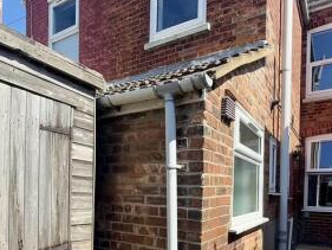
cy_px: 197
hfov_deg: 61.6
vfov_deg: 46.0
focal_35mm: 29
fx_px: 278
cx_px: 164
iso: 50
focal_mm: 2.22
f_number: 2.2
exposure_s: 1/1145
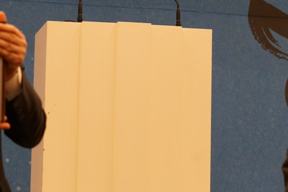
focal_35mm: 132
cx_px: 133
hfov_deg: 15.5
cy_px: 61
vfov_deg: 10.4
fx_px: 1058
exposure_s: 1/60
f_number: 2
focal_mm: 35
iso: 320
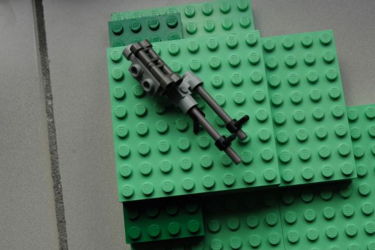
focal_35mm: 66
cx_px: 188
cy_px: 125
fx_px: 687
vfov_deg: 20.6
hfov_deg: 30.5
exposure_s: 1/320
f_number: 9
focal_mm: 44
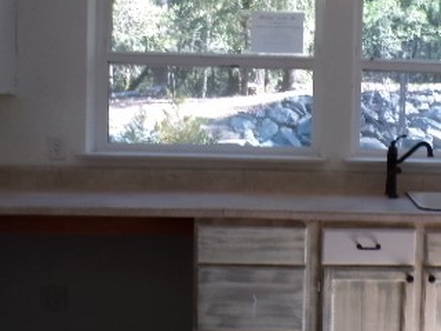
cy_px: 141
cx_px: 360
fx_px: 612
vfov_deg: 30.2
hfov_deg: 38.0
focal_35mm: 48
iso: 100
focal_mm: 4.3
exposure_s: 1/50
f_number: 3
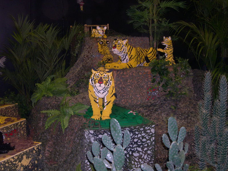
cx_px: 114
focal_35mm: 57
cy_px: 86
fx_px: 375
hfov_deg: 33.8
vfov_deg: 25.7
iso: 368
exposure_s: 1/60
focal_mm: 12.2
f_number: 3.4
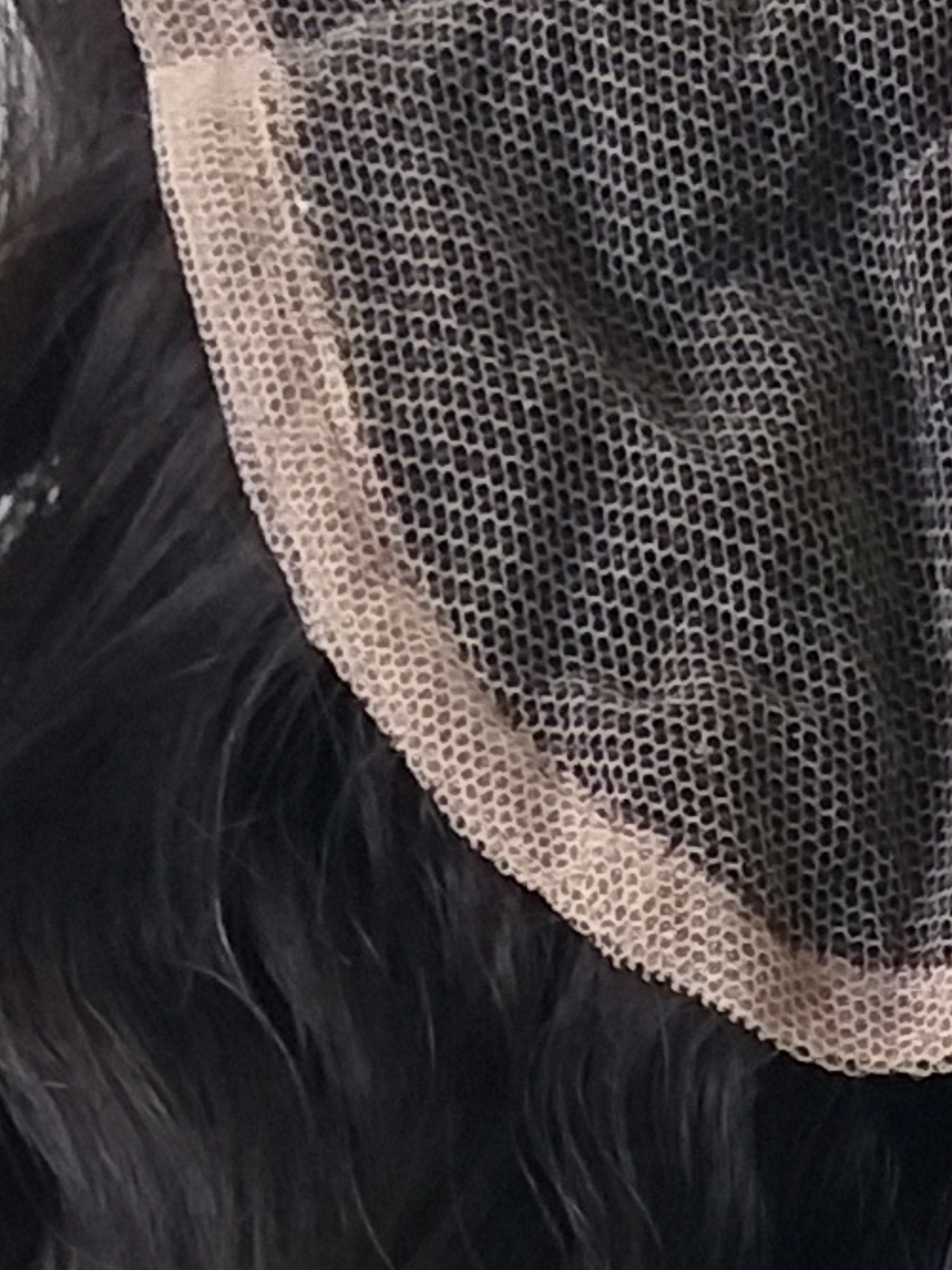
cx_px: 982
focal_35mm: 179
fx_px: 6562
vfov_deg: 10.1
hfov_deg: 8.2
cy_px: 2688
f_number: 1.7
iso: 80
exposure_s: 1/50
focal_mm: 3.93
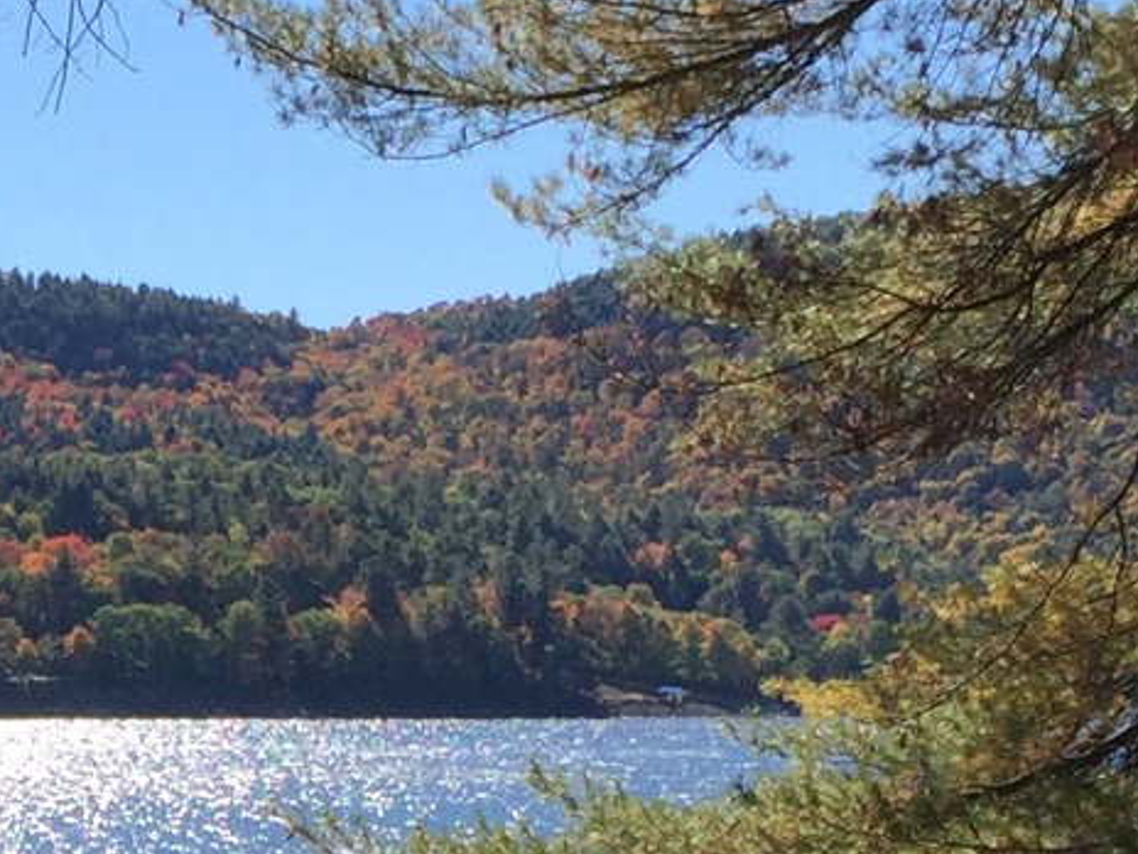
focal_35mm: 128
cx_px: -64
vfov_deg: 11.4
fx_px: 4208
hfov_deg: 15.1
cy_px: 1033
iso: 32
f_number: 2.2
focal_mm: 4.15
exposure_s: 1/1647
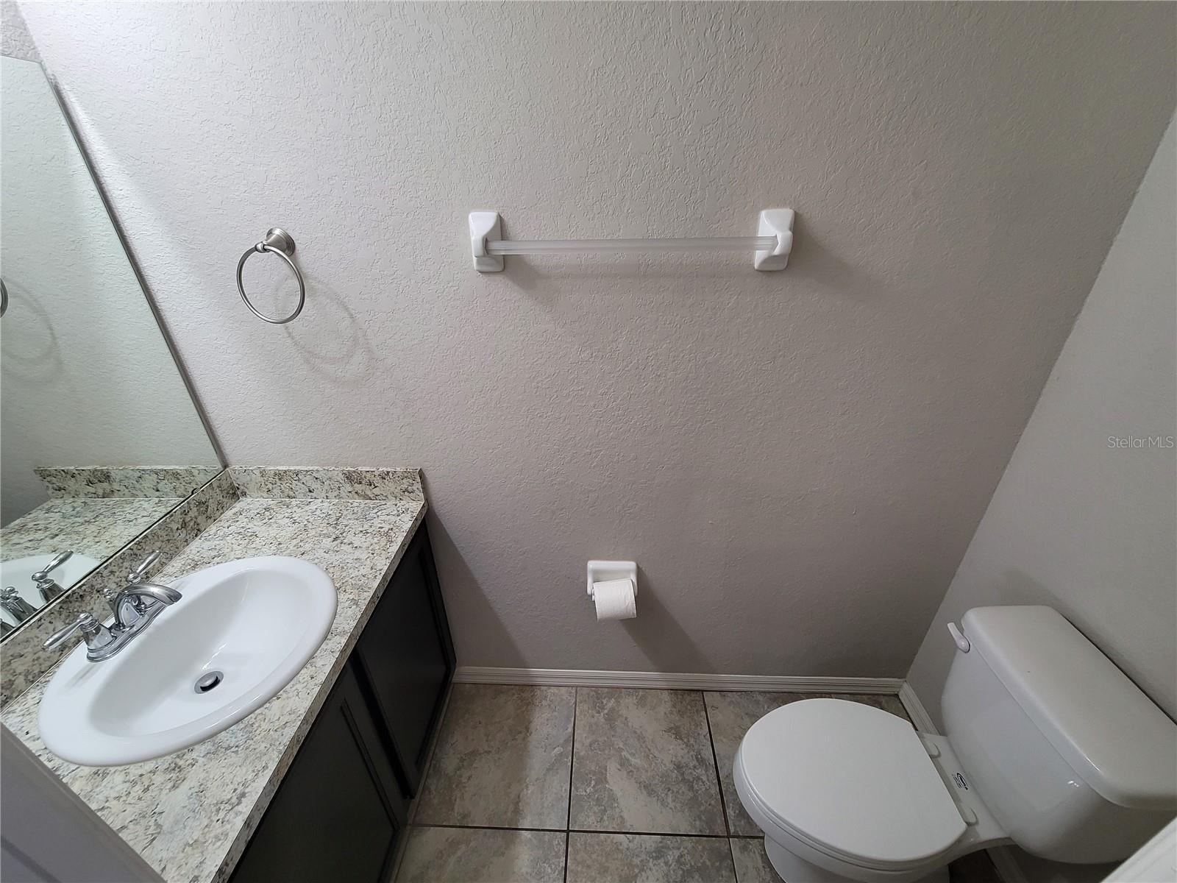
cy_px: 442
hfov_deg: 106.2
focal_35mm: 13
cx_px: 588
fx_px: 442
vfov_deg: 89.9
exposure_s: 1/60
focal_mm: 2.2
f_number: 2.2
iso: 160
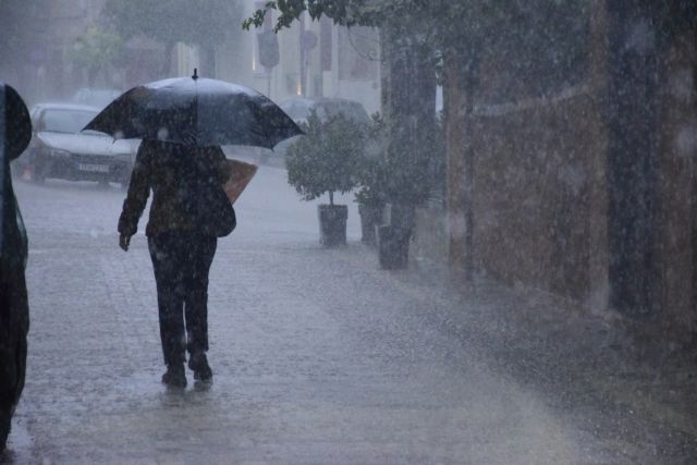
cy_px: 232
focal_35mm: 128
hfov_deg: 16.1
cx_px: 348
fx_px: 2469
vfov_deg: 10.8
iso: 8000
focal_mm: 85
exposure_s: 1/500
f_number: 5.6
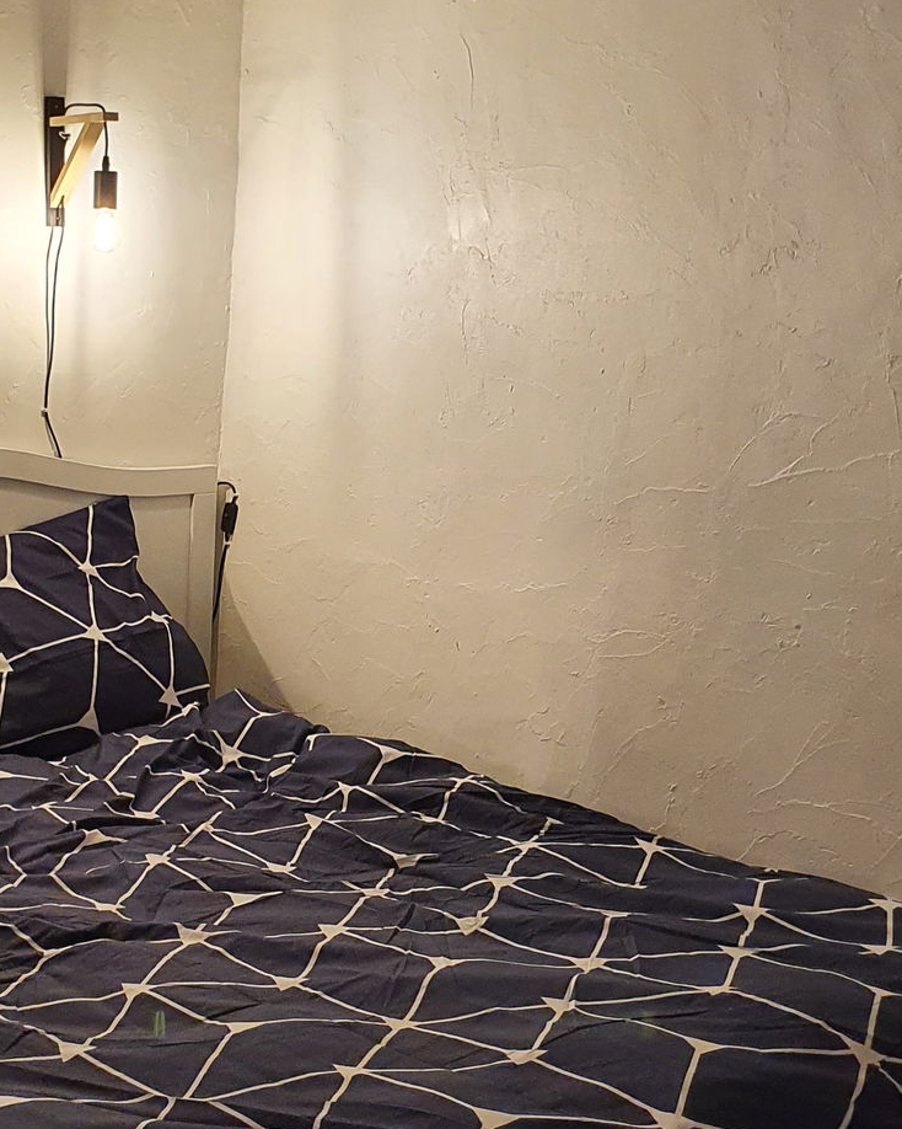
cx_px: 125
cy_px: 656
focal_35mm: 59
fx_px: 1969
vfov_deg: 31.9
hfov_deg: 25.2
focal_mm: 4.32
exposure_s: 1/100
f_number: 2.4
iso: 250
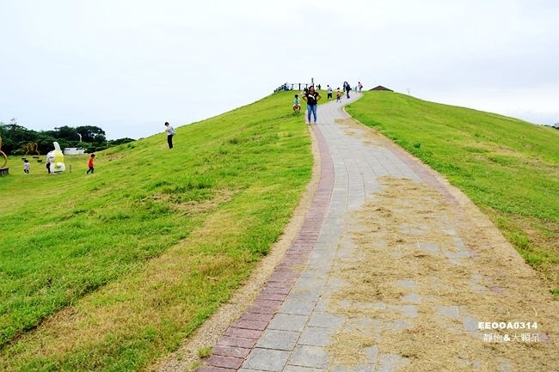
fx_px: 481
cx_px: 280
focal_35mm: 31
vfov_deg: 42.3
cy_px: 186
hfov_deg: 60.3
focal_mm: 11.45
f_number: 4
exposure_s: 1/160
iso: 125
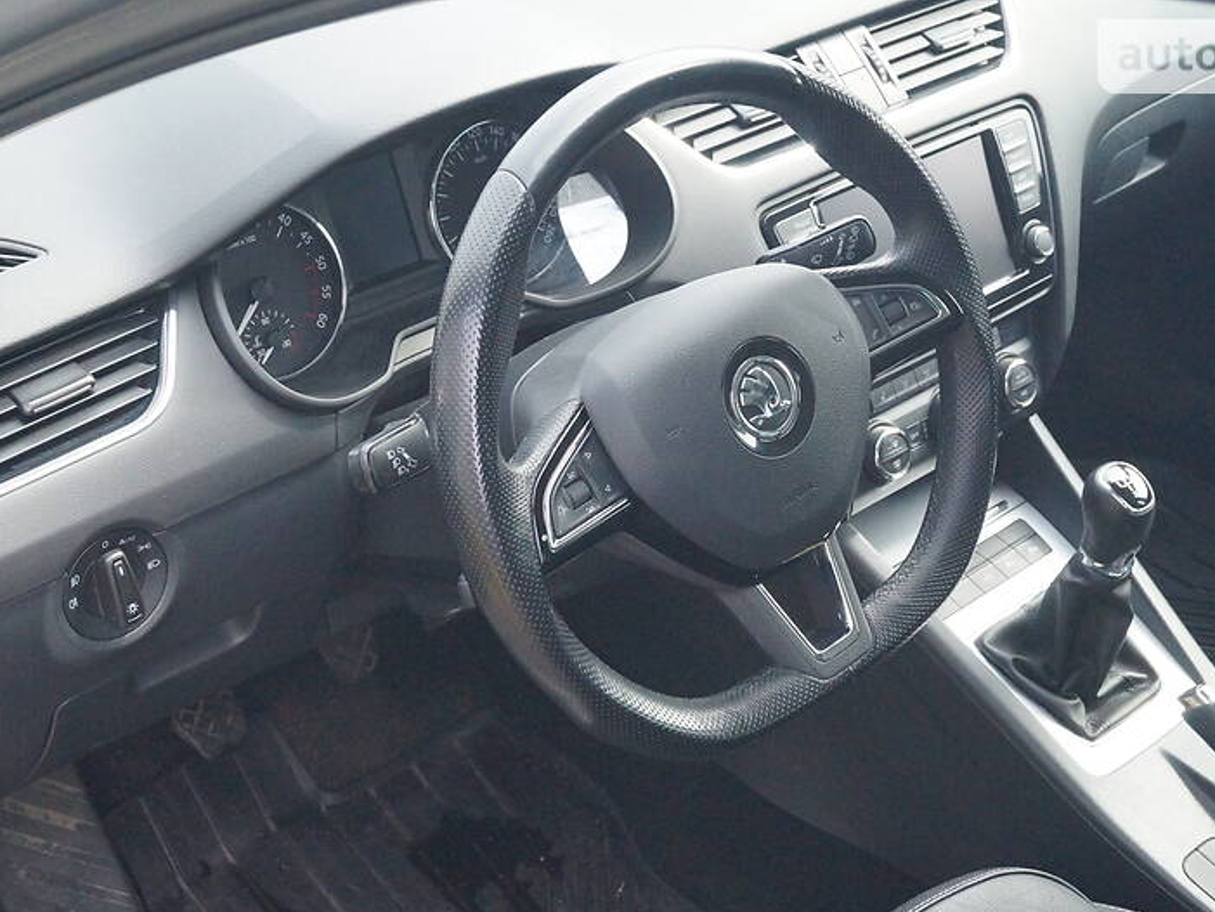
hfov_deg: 33.7
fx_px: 2001
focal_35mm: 57
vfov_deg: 25.7
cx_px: 679
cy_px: 459
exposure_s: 1/500
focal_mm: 35
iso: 3200
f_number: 9
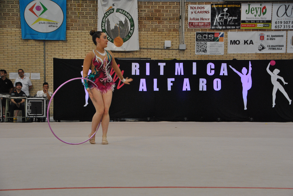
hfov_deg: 24.6
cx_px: 146
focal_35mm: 82
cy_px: 98
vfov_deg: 16.6
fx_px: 672
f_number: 6.3
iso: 800
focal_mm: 55
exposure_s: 1/160
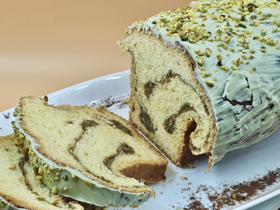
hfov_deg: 25.6
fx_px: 615
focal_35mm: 76
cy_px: 114
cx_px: 129
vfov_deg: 19.4
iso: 50
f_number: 1.6
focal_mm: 6.55
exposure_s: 1/234
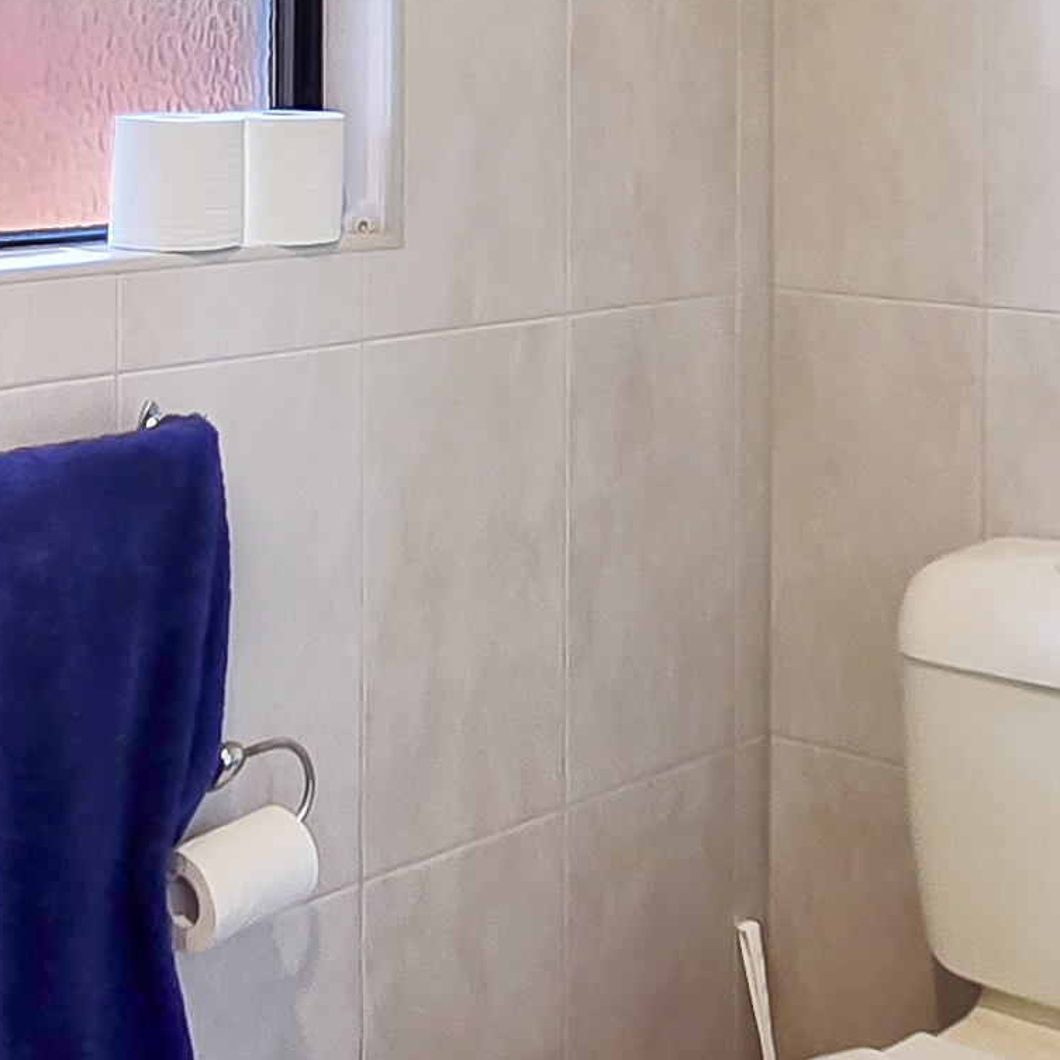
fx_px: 2113
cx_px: 701
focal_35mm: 61
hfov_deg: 28.0
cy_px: 256
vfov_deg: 27.7
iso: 100
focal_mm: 2.2
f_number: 2.2
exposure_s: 1/50
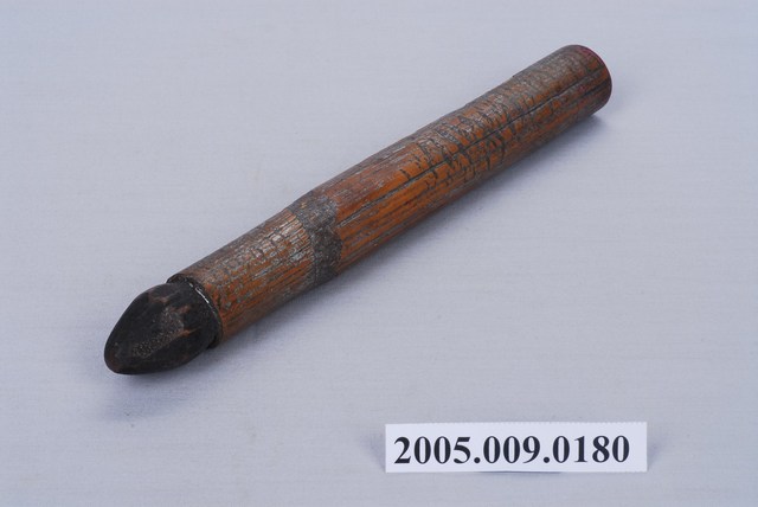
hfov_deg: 22.6
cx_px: 379
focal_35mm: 90
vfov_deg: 15.2
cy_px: 254
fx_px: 1897
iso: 100
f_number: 29
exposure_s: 1/100
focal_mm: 60
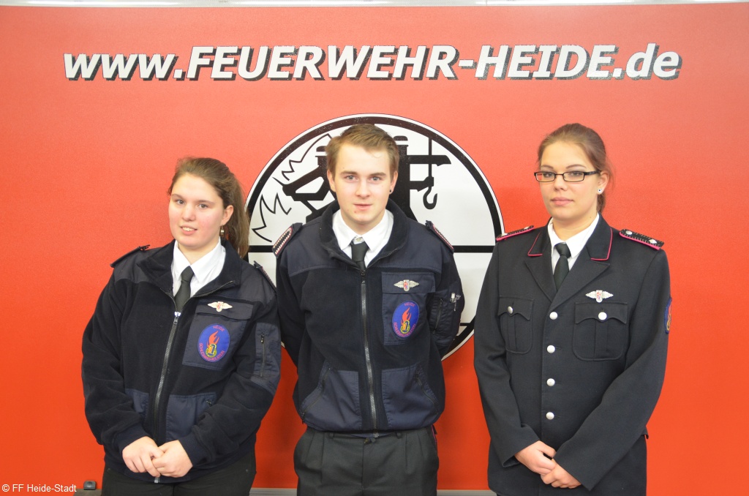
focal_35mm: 38
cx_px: 374
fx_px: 779
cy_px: 248
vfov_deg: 35.3
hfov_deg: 51.4
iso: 1000
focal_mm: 25
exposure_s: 1/30
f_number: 3.8
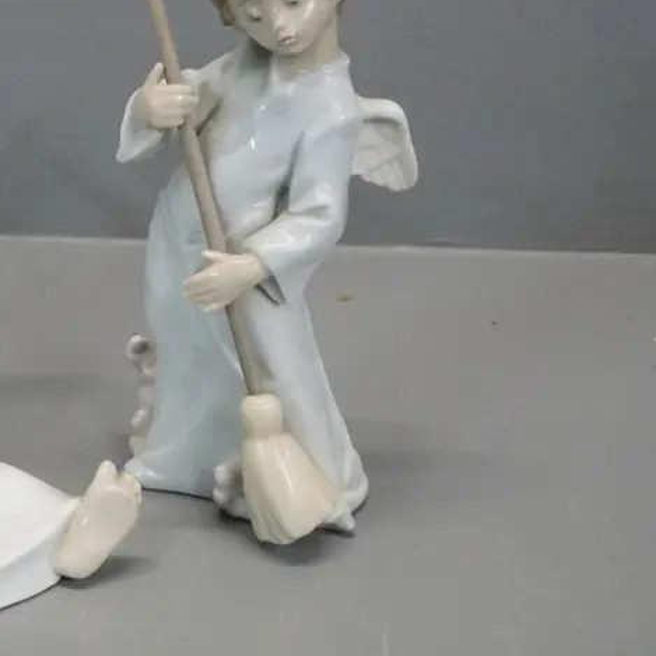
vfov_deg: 20.4
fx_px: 1822
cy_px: 287
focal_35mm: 85
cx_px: -11
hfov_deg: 19.8
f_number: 5.6
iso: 3200
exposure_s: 1/100
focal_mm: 22
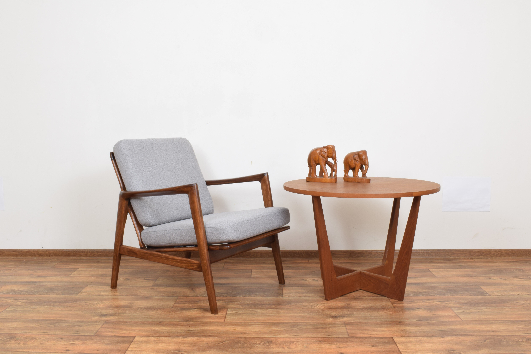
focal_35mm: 36
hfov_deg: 53.1
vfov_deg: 36.9
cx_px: 266
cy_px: 177
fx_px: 531
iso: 100
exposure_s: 5
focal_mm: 24
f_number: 25
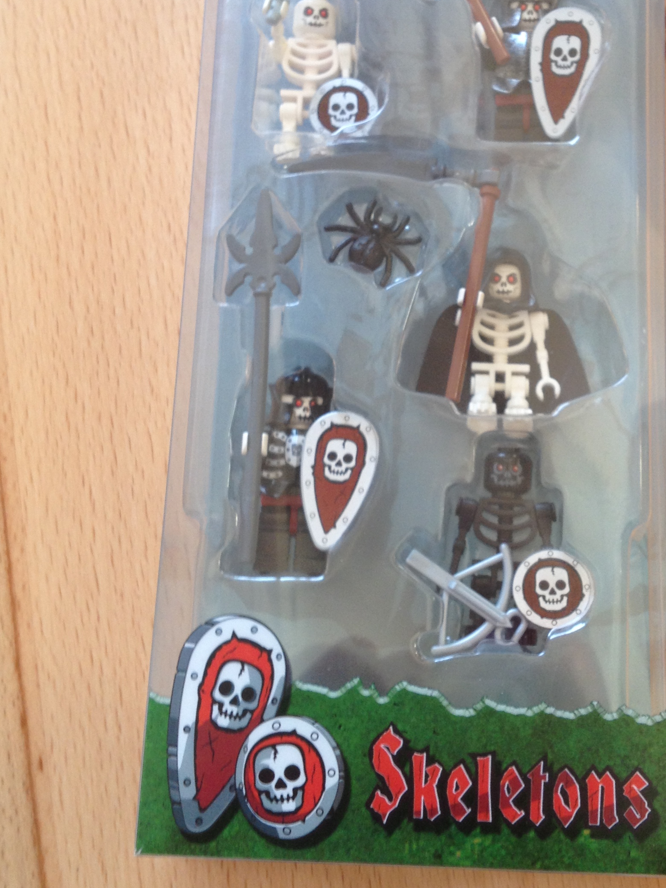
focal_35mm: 55
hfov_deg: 26.4
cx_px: 434
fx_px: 1411
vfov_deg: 34.8
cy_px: 350
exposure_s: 1/20
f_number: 2.4
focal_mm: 4.28
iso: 64
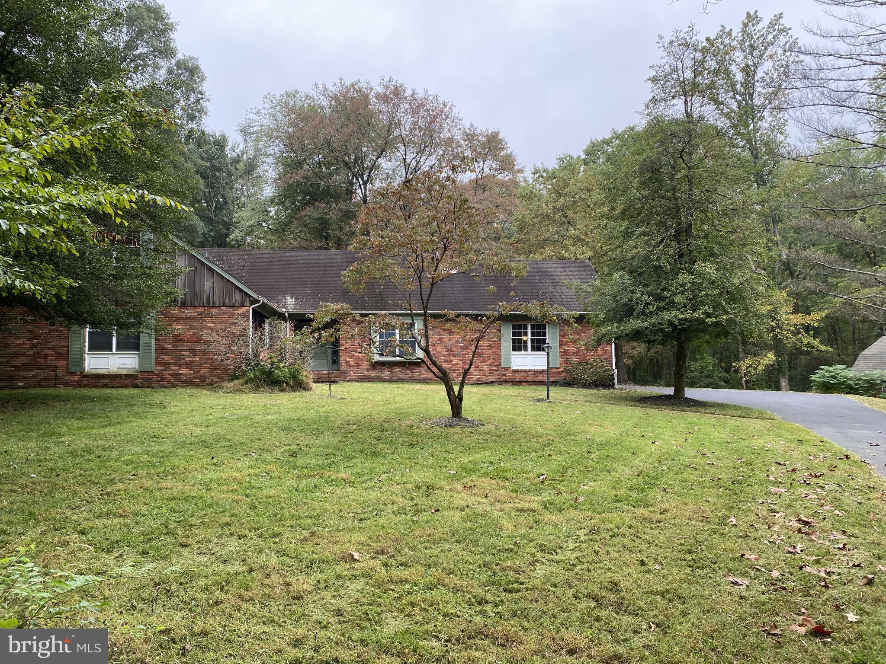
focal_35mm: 26
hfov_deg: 67.3
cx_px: 443
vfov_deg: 53.1
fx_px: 665
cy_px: 332
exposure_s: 1/222
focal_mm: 4.25
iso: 32
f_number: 1.8
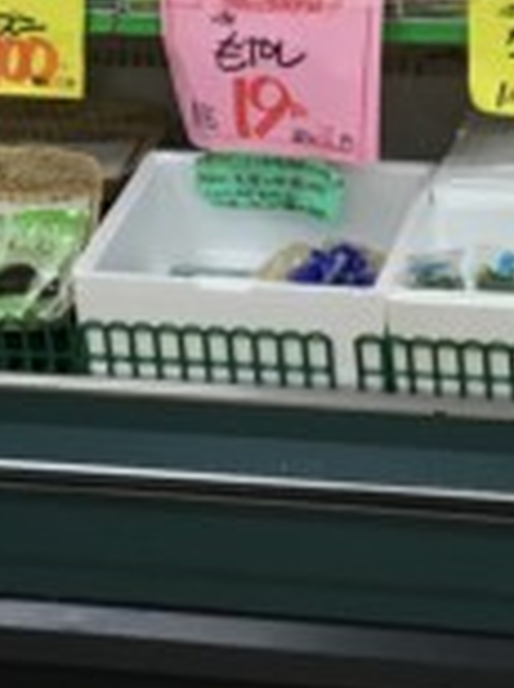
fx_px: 2998
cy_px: -237
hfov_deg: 9.8
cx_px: 380
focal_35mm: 151
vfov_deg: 12.6
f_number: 2.2
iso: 40
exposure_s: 1/30
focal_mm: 4.15
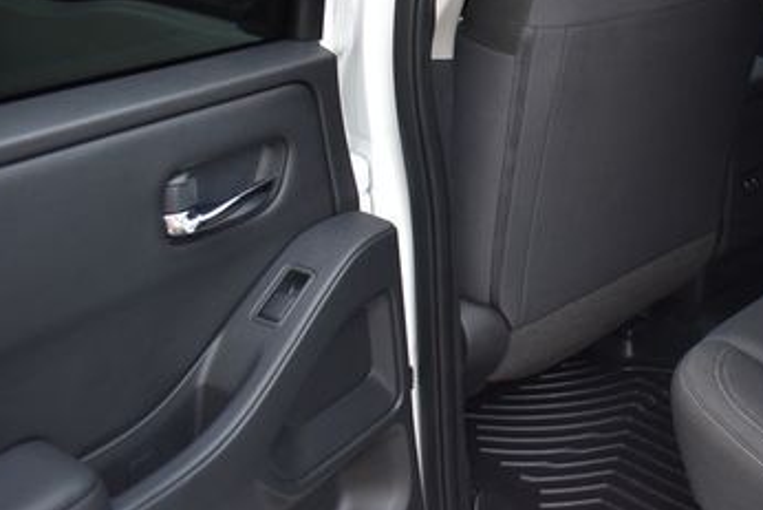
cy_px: 103
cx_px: 688
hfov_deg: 37.0
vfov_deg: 26.5
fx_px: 1060
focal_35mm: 50
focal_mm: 18
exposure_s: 1/250
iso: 400
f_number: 3.5
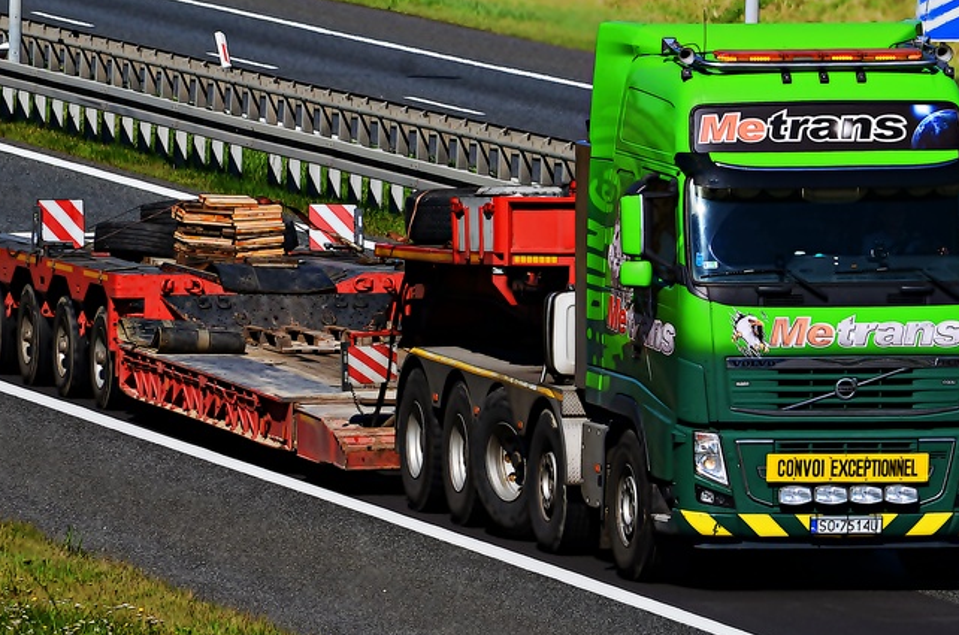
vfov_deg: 2.8
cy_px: 282
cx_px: 503
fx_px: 12918
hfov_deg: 4.3
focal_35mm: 486
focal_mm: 260
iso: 160
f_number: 8
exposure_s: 1/1000
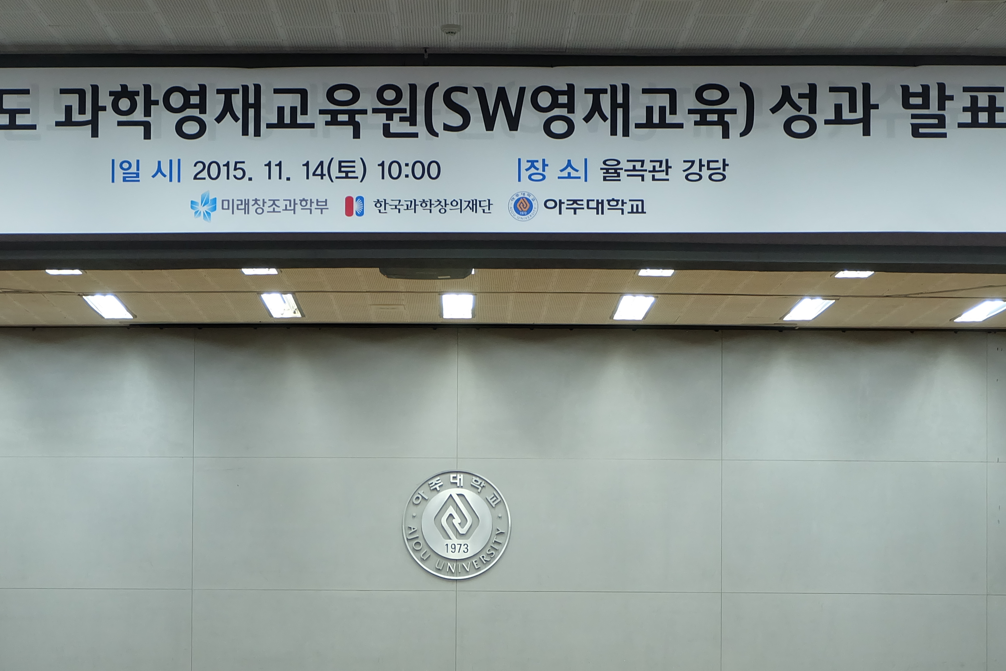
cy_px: 521
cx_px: 431
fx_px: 2151
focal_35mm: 77
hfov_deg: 26.3
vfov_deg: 17.6
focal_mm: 29.5
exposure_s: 1/30
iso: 1000
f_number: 4.7
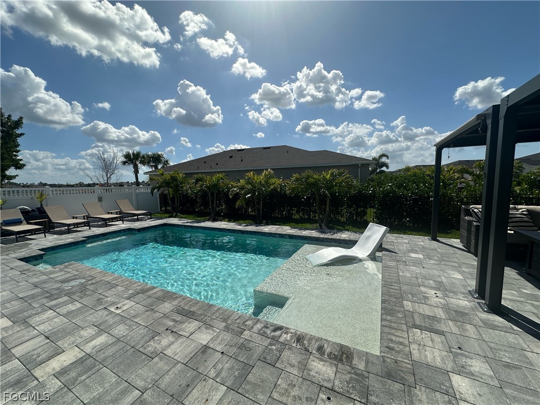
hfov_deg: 102.1
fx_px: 218
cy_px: 202
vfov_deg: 85.7
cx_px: 270
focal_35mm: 14
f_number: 2.2
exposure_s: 1/4464
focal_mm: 2.22
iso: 50
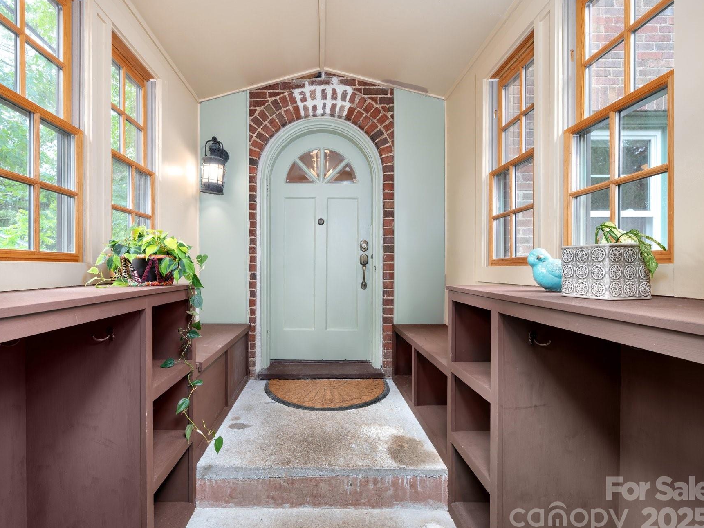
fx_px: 325
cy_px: 275
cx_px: 322
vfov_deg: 78.1
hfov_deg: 94.3
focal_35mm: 16
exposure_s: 1/80
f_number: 8
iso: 250
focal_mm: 14
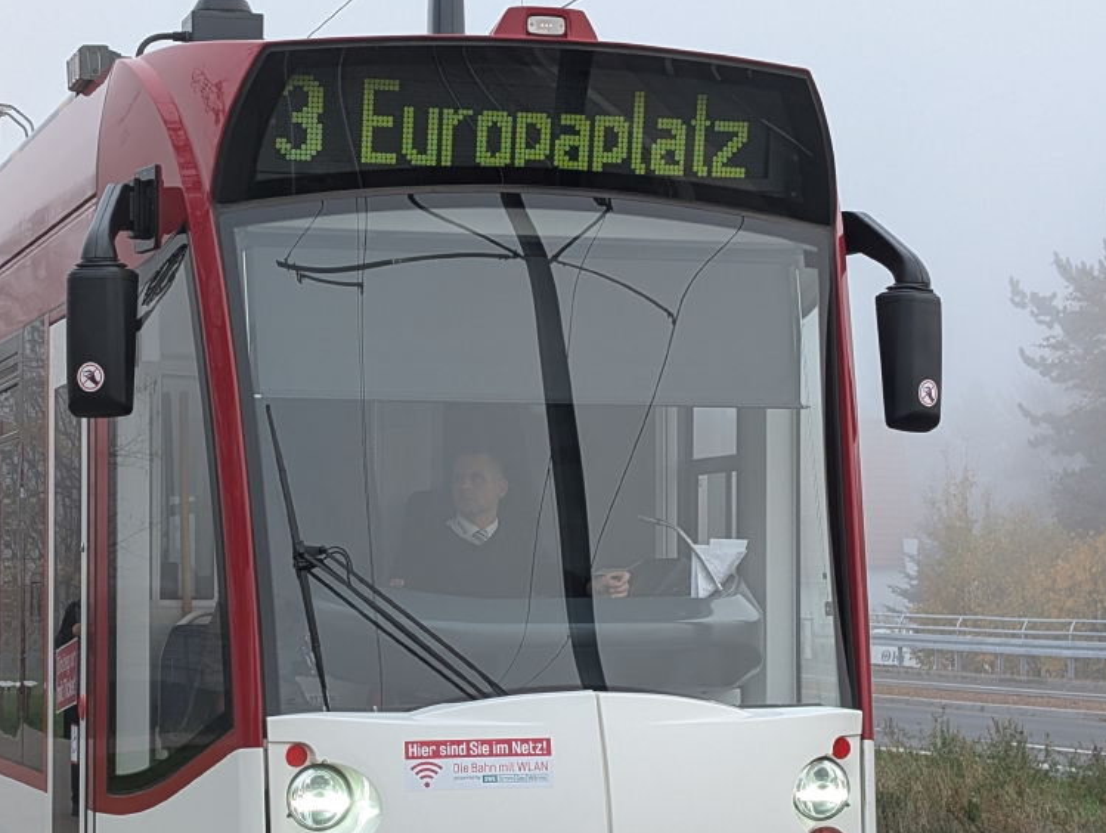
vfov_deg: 17.3
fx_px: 2720
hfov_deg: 22.8
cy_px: 590
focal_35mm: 85
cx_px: 334
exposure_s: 1/94.2
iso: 22
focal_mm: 6.9
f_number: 1.68
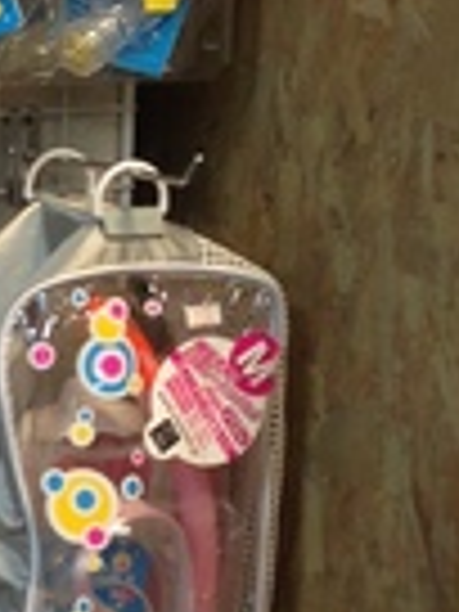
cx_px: -486
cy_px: 470
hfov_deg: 8.6
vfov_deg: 12.2
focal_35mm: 162
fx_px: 2864
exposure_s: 1/24
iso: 64
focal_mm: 4.12
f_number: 2.4
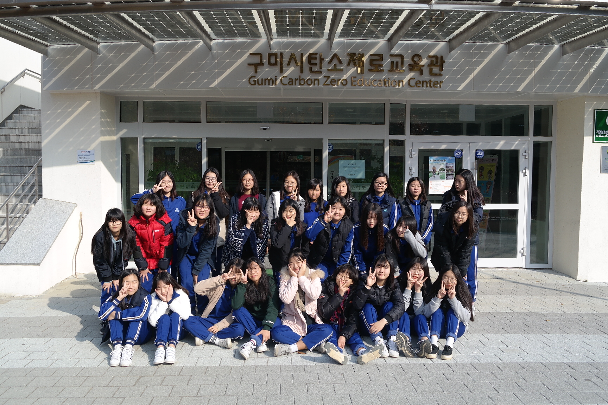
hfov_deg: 61.9
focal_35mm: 30
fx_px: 507
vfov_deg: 43.6
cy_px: 202
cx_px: 304
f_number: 5.6
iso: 100
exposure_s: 1/250
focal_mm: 20
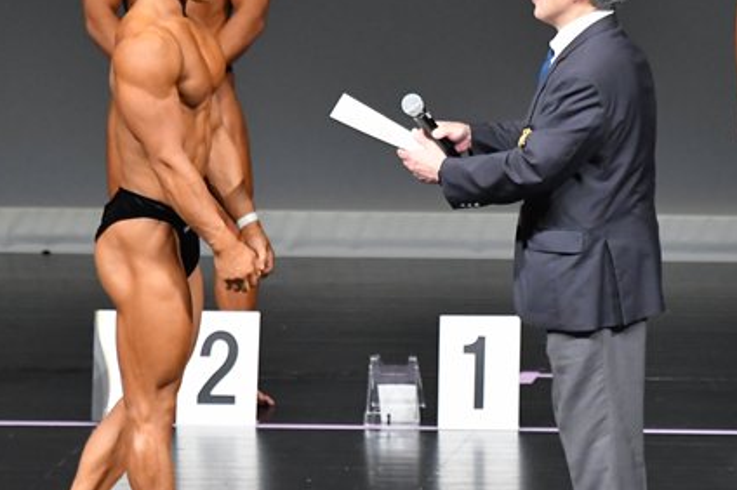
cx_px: 526
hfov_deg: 3.6
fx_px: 11783
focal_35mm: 576
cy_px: 215
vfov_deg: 2.4
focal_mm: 210
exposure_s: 1/400
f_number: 5.6
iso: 5000
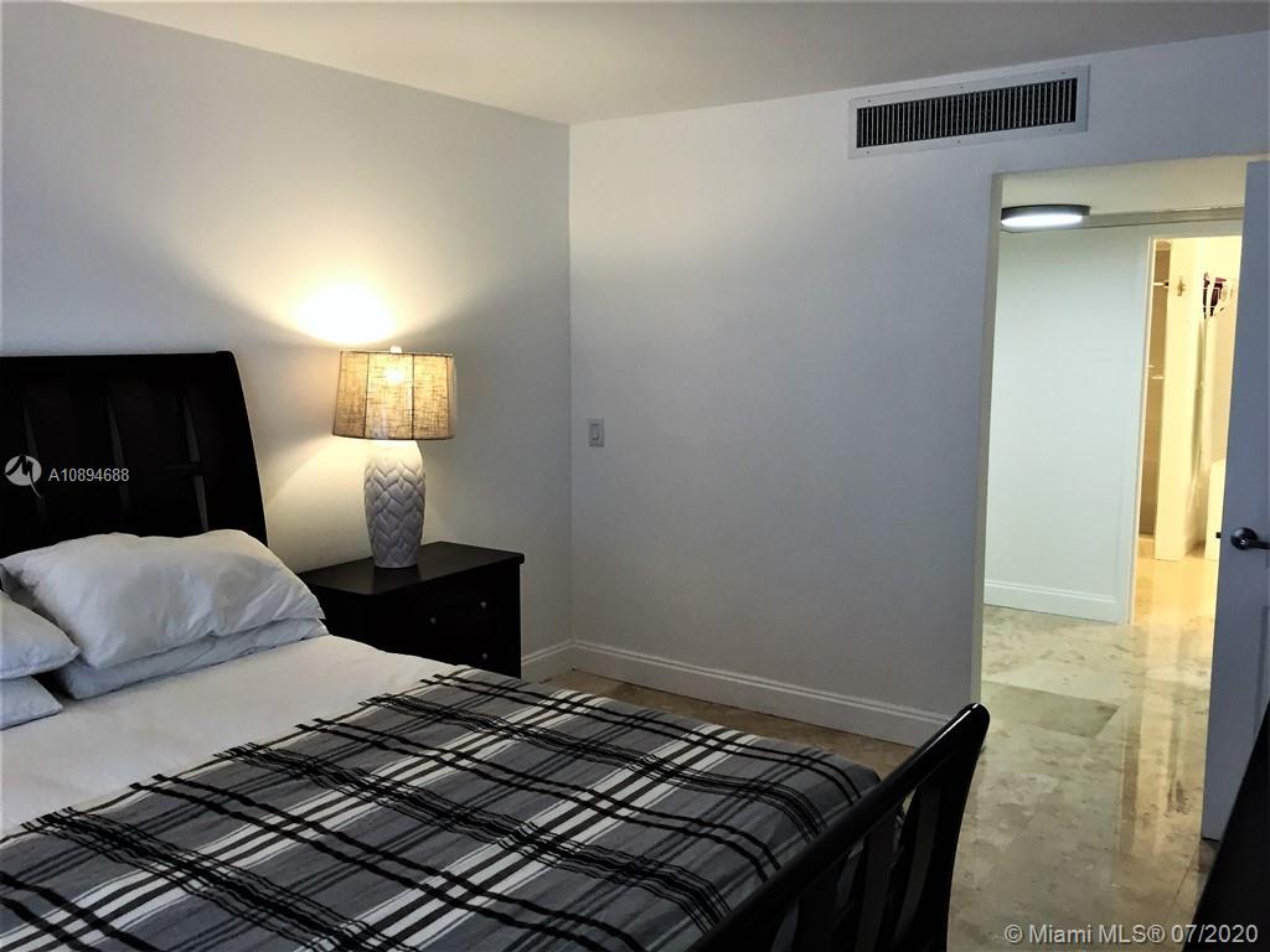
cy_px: 476
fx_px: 1064
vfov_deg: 48.2
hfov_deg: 61.7
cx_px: 635
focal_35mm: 29
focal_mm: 4.15
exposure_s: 1/30
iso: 40
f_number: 2.2
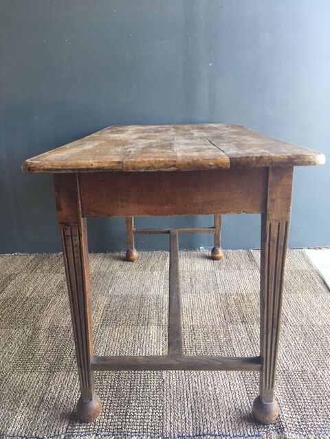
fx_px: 369
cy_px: 220
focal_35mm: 29
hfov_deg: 48.2
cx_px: 165
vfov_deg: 61.7
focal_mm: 4.15
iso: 50
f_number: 2.2
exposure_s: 1/33
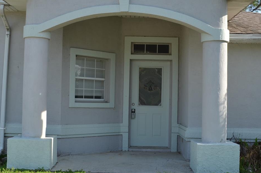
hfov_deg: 42.8
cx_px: 118
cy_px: 85
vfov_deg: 29.1
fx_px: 333
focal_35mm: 46
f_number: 8
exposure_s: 1/250
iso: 100
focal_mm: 18
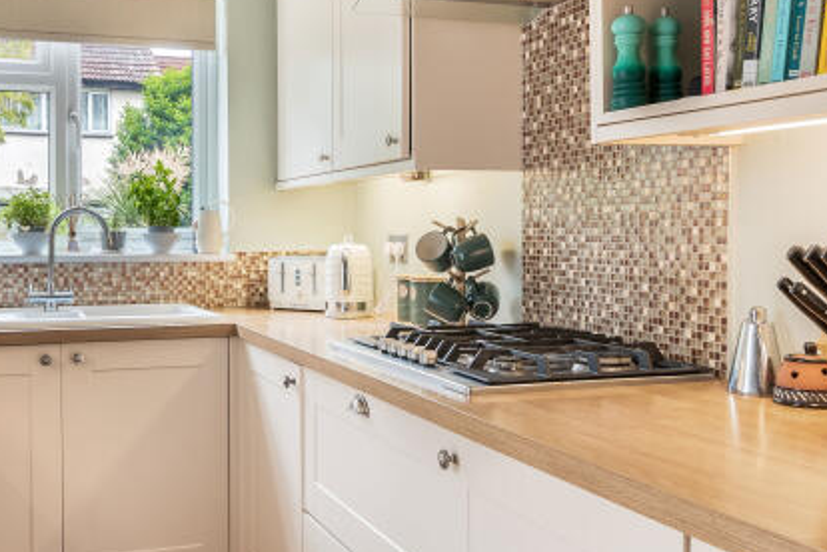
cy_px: 251
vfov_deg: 31.9
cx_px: 310
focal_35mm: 42
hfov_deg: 46.0
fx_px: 965
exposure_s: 1/2
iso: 400
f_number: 9
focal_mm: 17
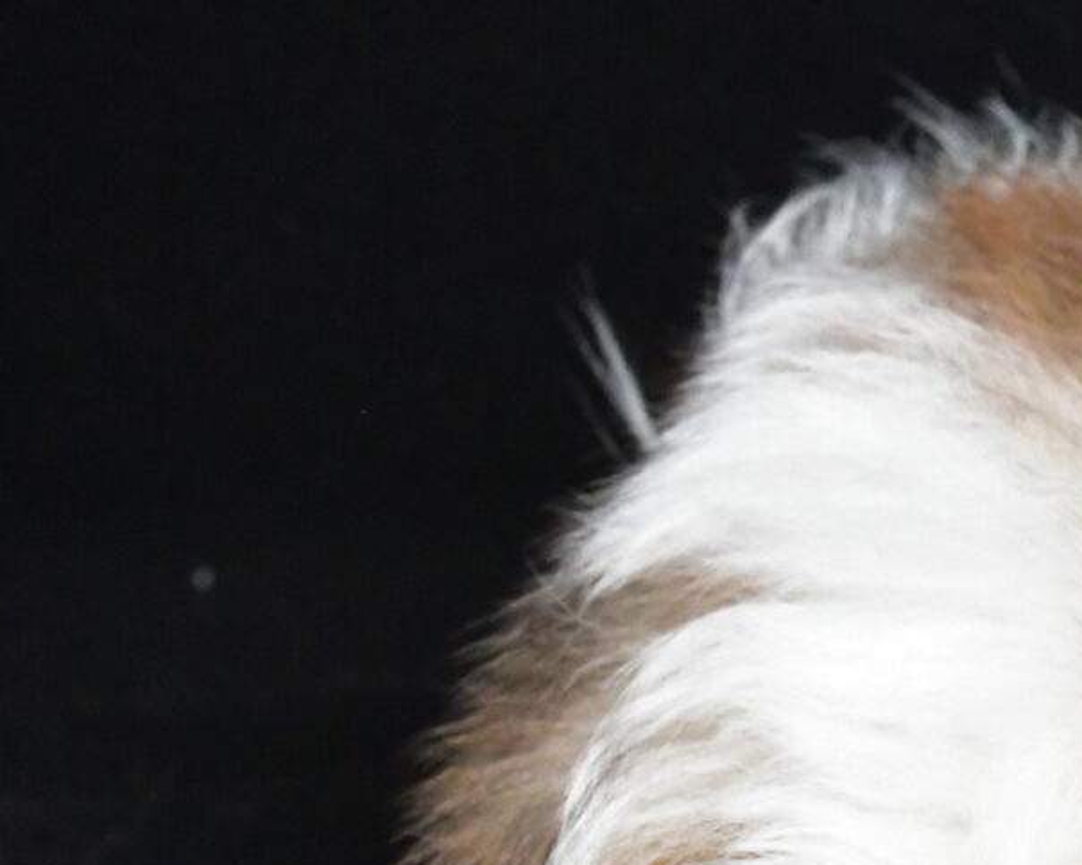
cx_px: 2078
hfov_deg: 10.7
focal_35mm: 167
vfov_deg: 9.2
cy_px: 669
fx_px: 5347
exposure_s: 1/400
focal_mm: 28
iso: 6400
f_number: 11
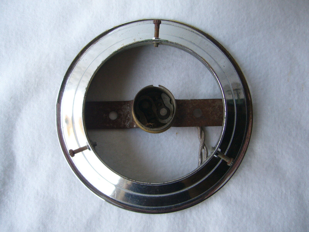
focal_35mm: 35
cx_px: 154
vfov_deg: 40.7
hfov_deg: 52.6
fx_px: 312
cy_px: 116
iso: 100
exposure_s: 1/15
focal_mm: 5.8
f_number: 2.8
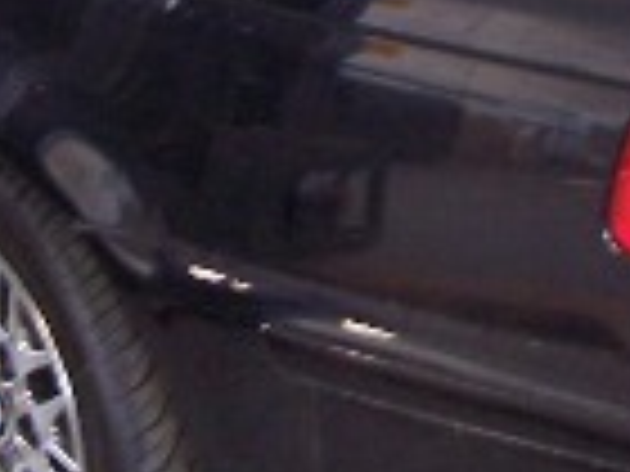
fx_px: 3003
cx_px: 266
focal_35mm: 165
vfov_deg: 8.9
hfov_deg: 12.0
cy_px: -81
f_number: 3
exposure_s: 1/10
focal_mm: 6
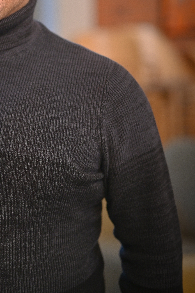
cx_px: 5
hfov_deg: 13.6
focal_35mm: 99
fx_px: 804
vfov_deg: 20.5
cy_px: 91
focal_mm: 50
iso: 250
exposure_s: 1/640
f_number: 1.4
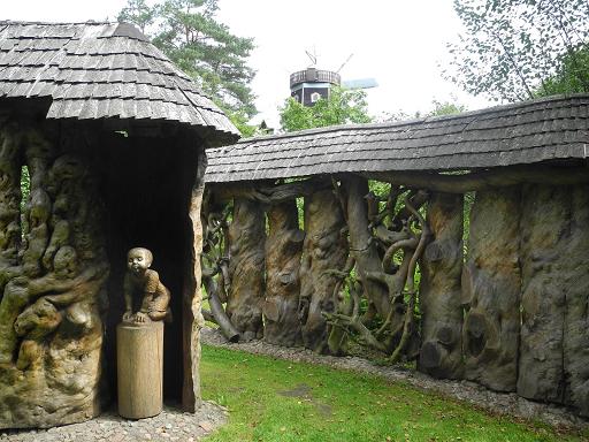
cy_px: 221
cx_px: 294
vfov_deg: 40.7
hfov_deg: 52.6
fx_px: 596
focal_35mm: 35
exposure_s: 1/320
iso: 100
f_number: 3.2
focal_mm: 7.4
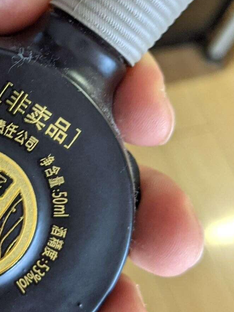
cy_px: 149
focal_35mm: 63
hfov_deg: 22.5
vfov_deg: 30.7
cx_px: 11
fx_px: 568
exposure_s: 1/23.8
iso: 342
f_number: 1.73
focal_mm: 4.38
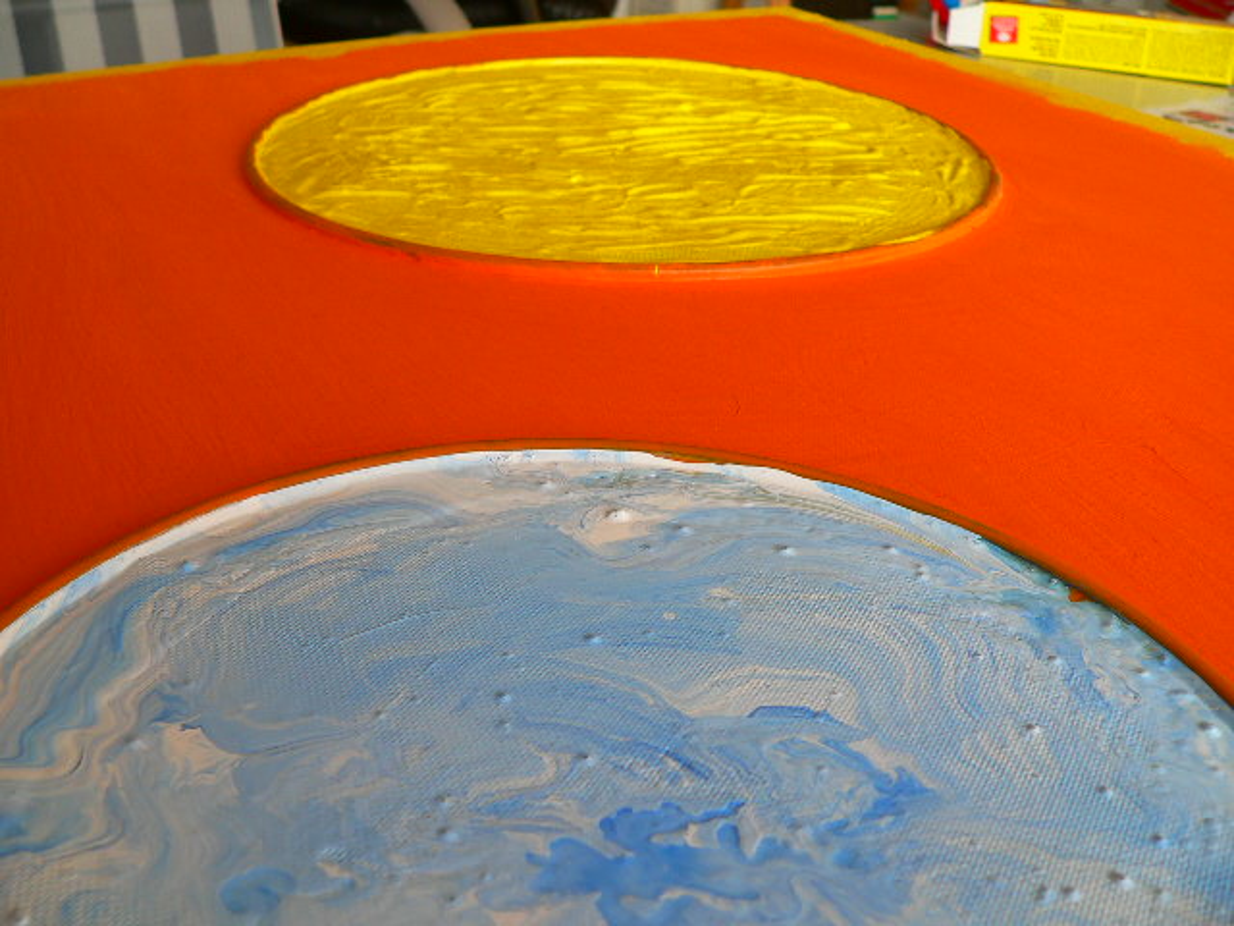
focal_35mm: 36
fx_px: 1283
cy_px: 463
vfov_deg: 39.7
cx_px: 617
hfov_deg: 51.4
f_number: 2.8
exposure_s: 1/60
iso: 80
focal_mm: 6
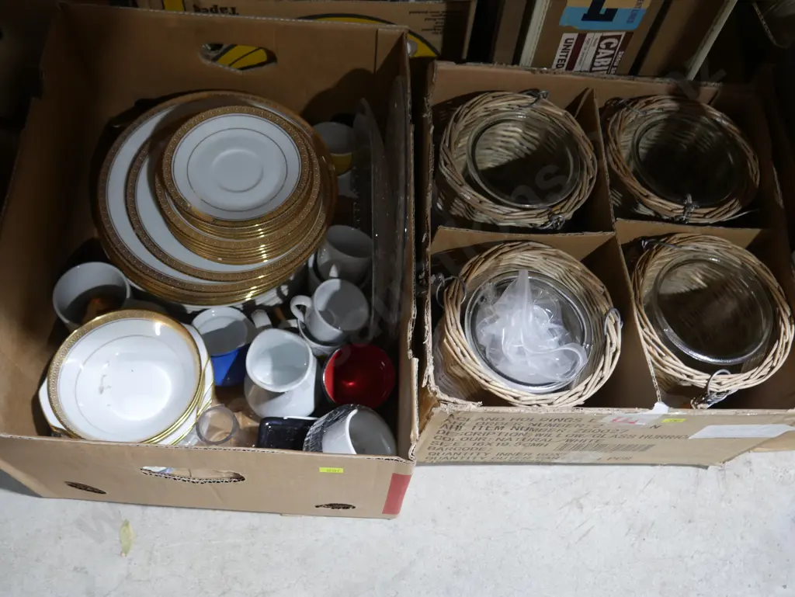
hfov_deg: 56.8
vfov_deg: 44.2
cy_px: 298
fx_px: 735
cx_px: 398
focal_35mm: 32
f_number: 3.6
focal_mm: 16
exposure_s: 1/60
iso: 500
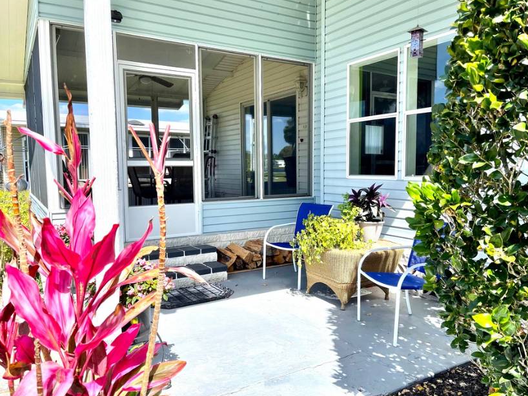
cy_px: 199
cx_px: 264
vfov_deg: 51.4
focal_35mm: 27
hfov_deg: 65.3
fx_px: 412
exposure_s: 1/1642
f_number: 1.6
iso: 32
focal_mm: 5.1
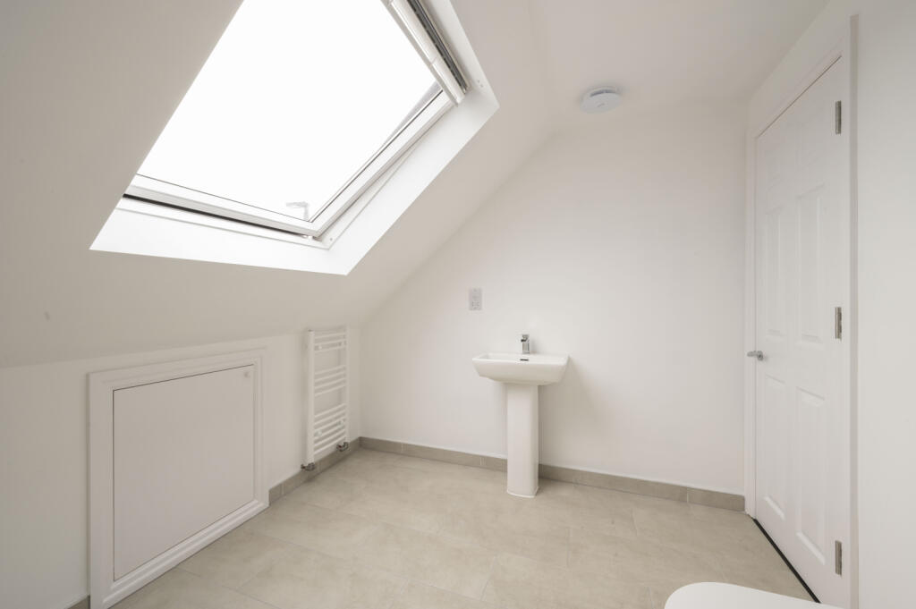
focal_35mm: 14
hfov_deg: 104.3
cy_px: 304
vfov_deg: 81.1
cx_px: 458
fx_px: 356
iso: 200
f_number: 16
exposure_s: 1/10
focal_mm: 14
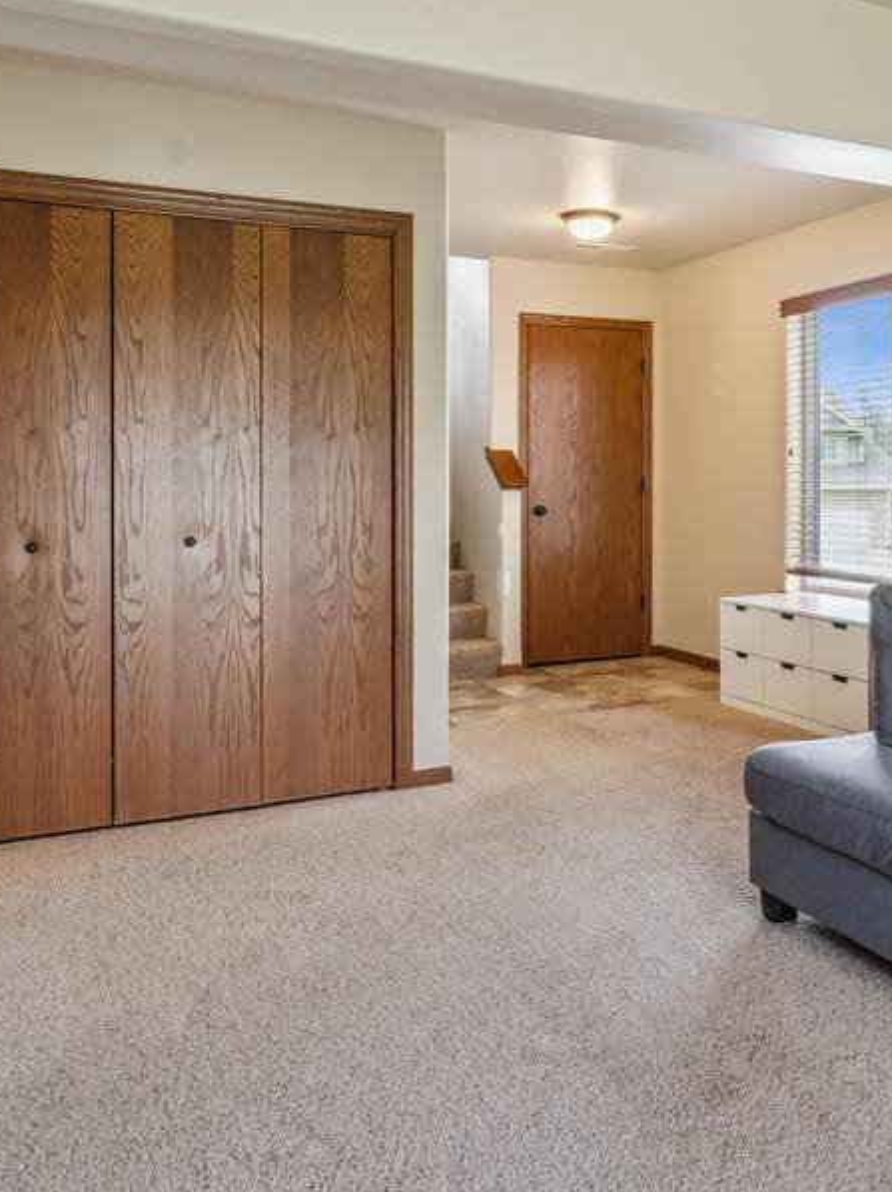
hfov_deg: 40.8
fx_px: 1135
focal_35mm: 33
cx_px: 736
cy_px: 480
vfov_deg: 55.0
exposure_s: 1/25
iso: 800
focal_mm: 16
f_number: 8
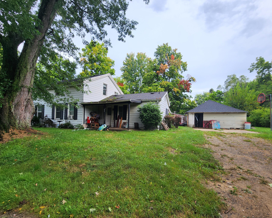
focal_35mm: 15
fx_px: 121
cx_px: 138
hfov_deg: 96.8
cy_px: 115
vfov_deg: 83.9
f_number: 2.2
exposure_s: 1/163
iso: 50
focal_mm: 2.2
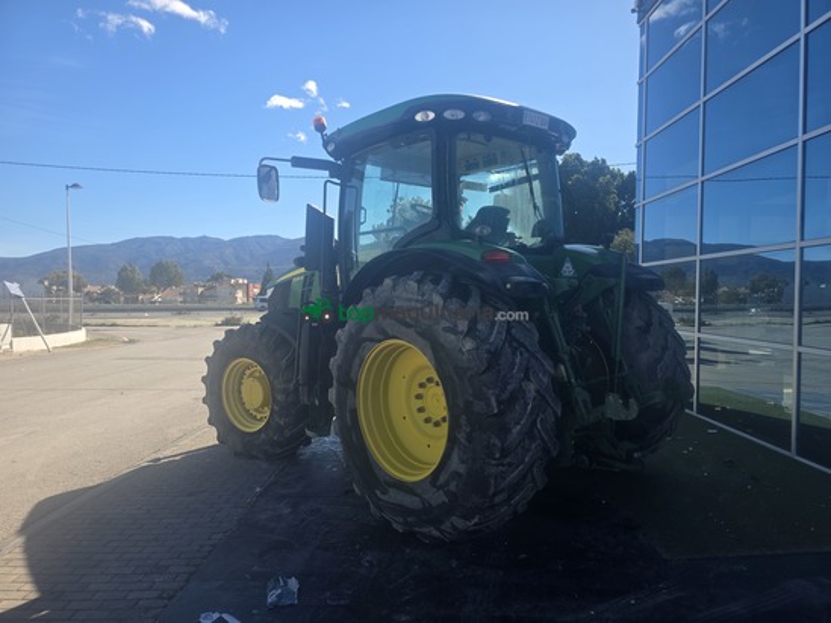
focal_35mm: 23
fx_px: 552
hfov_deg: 73.9
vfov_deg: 58.9
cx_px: 416
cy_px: 312
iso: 80
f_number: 1.7
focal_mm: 6.3
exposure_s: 1/2657
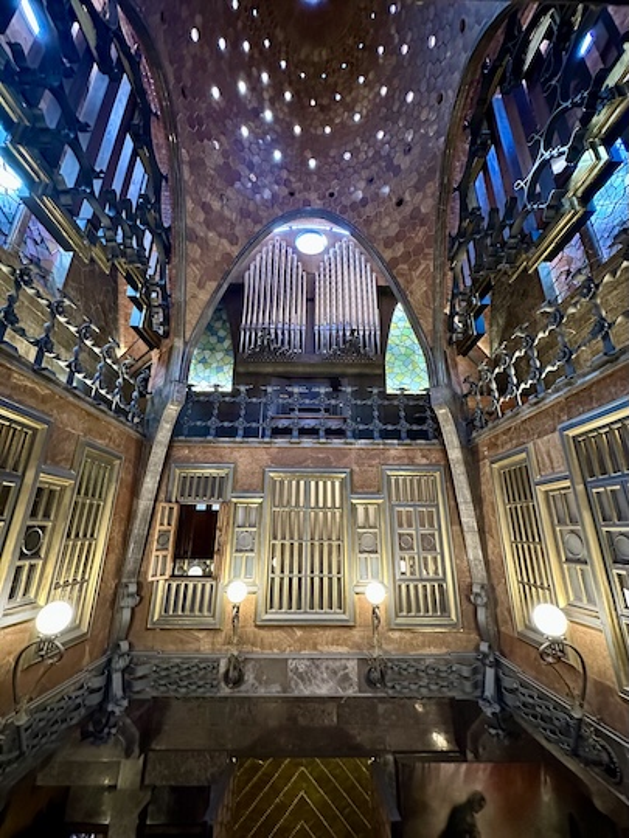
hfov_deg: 85.7
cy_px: 419
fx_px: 339
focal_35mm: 14
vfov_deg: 102.1
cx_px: 314
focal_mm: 2.22
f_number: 2.2
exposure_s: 1/50
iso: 1000
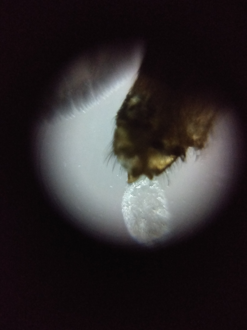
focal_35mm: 21
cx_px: 124
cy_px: 165
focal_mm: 3.57
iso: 3200
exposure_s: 1/13
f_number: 2
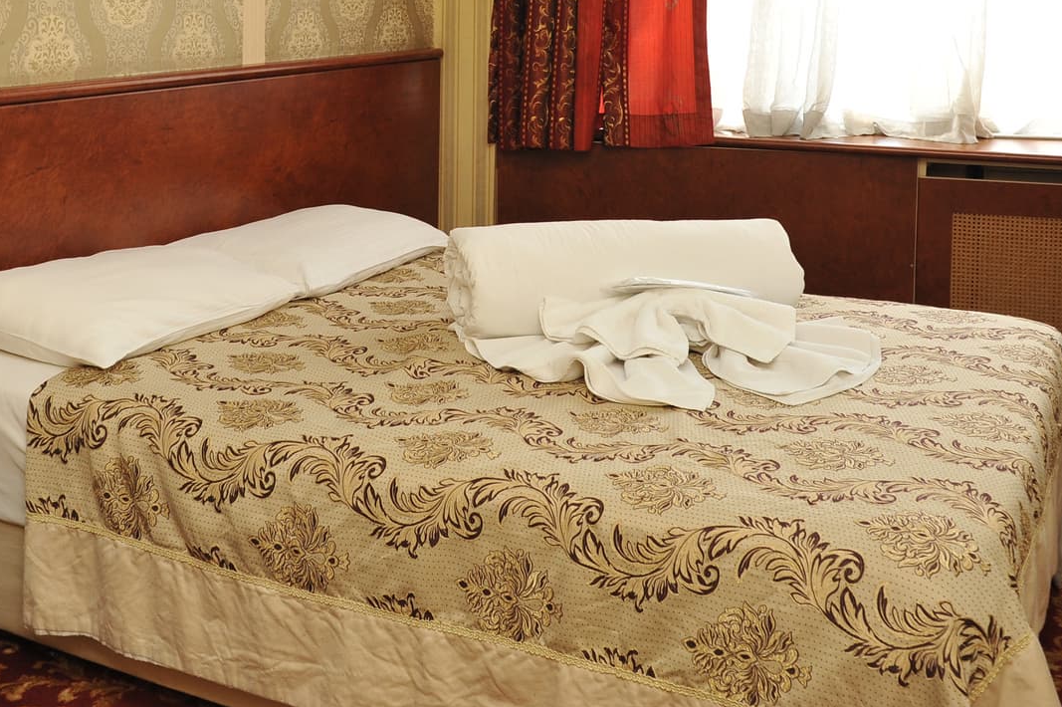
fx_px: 1327
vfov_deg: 28.5
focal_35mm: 45
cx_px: 480
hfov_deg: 43.6
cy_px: 48
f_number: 7.1
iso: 800
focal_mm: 24
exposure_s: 1/60
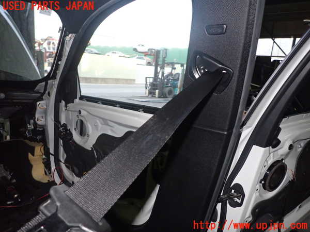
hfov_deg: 69.4
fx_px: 224
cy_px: 116
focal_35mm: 25
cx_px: 155
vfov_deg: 54.9
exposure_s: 1/30
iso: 500
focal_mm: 4.5
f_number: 5.6
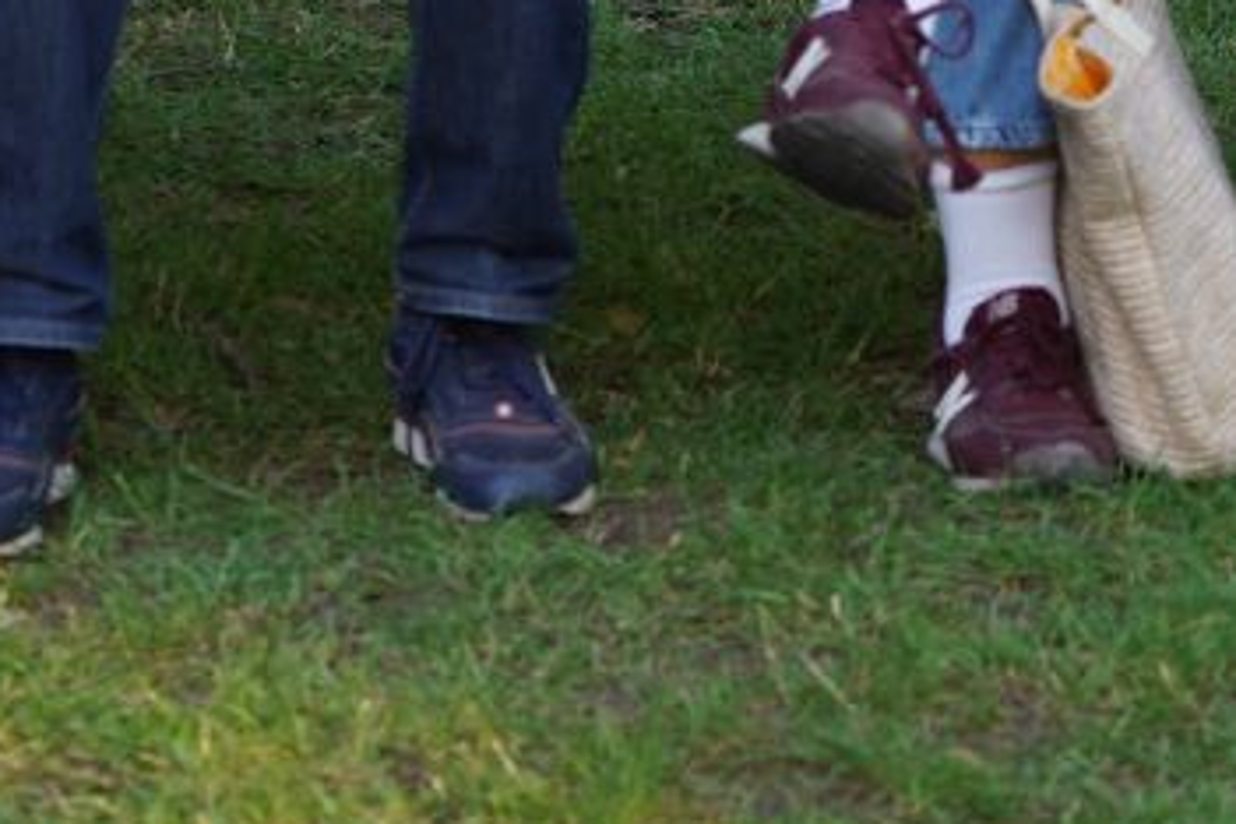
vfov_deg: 4.3
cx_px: 923
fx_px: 10814
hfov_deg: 6.5
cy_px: -530
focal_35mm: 315
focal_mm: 85
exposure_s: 1/100
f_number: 4.5
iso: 160
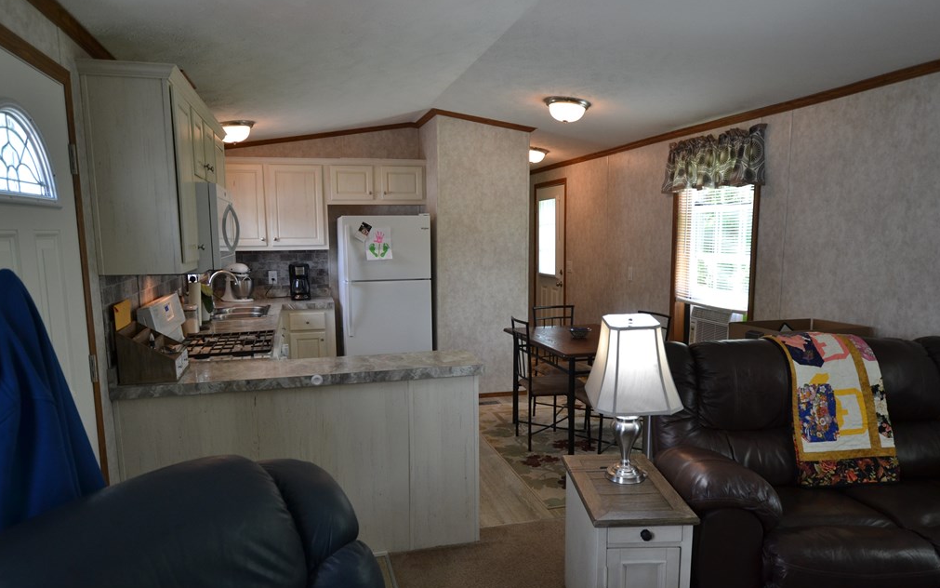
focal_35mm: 23
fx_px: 589
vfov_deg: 52.9
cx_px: 466
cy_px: 327
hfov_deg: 77.2
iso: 400
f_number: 3.5
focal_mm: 14
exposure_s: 1/100
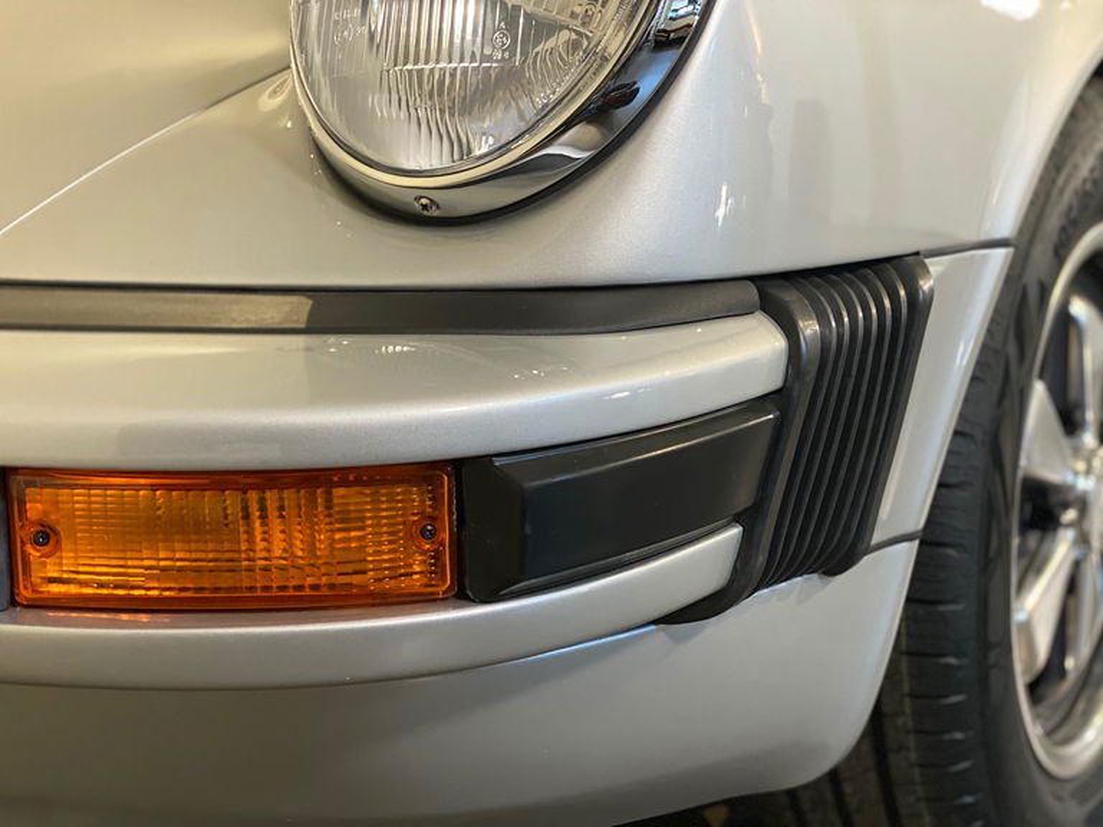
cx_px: 552
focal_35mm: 52
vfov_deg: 28.0
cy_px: 414
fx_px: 1657
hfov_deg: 36.8
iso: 400
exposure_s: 1/40
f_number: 2
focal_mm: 6
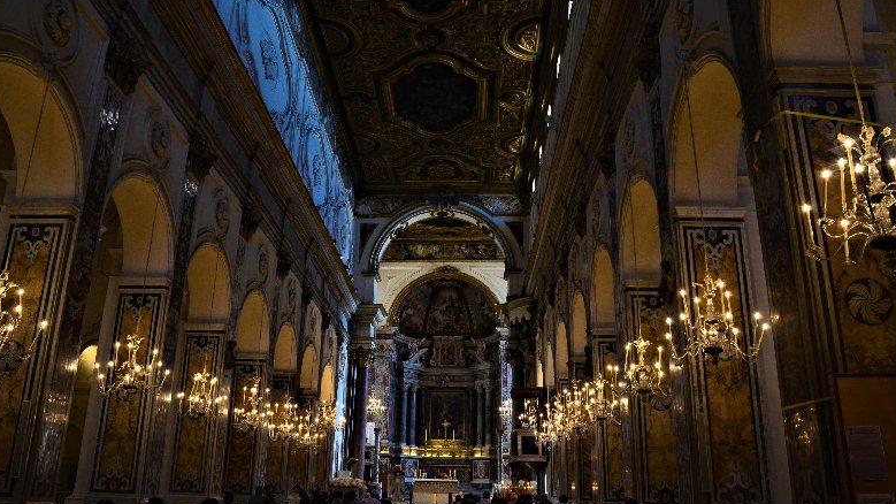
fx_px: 689
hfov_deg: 66.1
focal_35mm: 29
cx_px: 446
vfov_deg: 40.2
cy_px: 243
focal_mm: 18
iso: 800
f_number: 8
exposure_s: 1/15
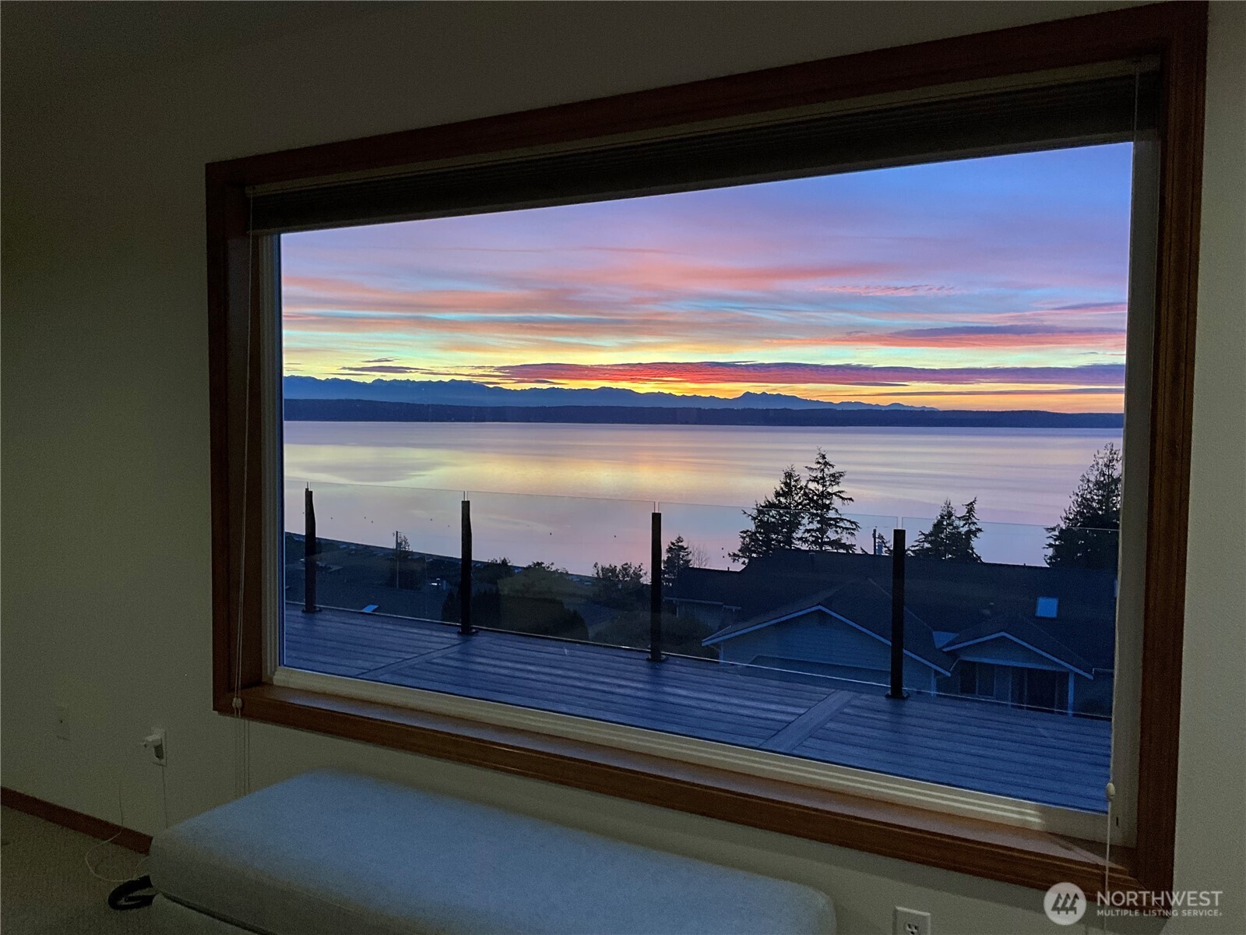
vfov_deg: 48.2
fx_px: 1044
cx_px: 623
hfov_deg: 61.7
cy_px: 468
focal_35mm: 29
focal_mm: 3
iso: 64
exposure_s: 1/67
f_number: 1.8
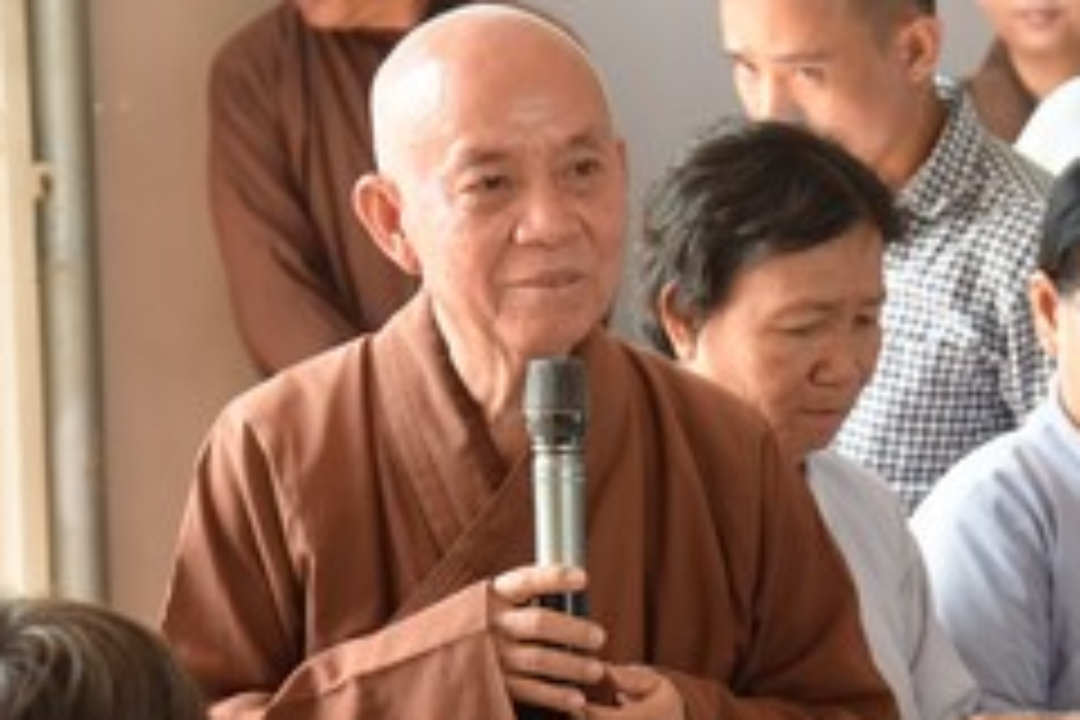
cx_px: 900
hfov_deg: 9.2
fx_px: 6659
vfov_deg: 6.2
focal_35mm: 222
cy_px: 612
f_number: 4
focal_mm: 82
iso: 720
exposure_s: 1/250
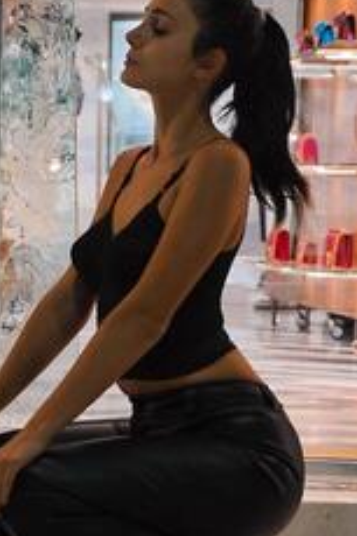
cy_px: 310
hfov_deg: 9.4
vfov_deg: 14.1
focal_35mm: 146
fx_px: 2175
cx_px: 121
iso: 4000
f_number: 4
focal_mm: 56
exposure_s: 1/250
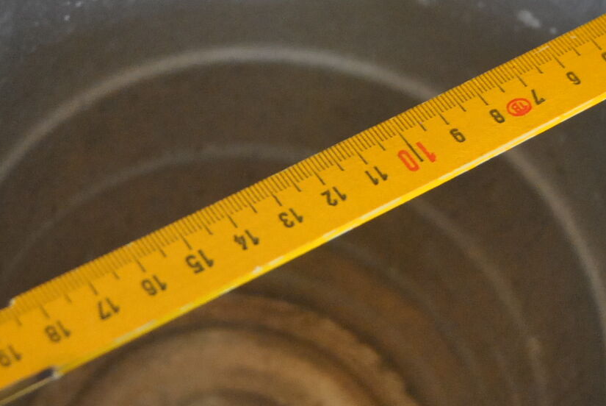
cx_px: 253
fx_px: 1840
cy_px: 141
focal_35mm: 109
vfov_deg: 12.6
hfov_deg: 18.7
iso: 900
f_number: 4.2
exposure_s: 1/30
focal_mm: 31
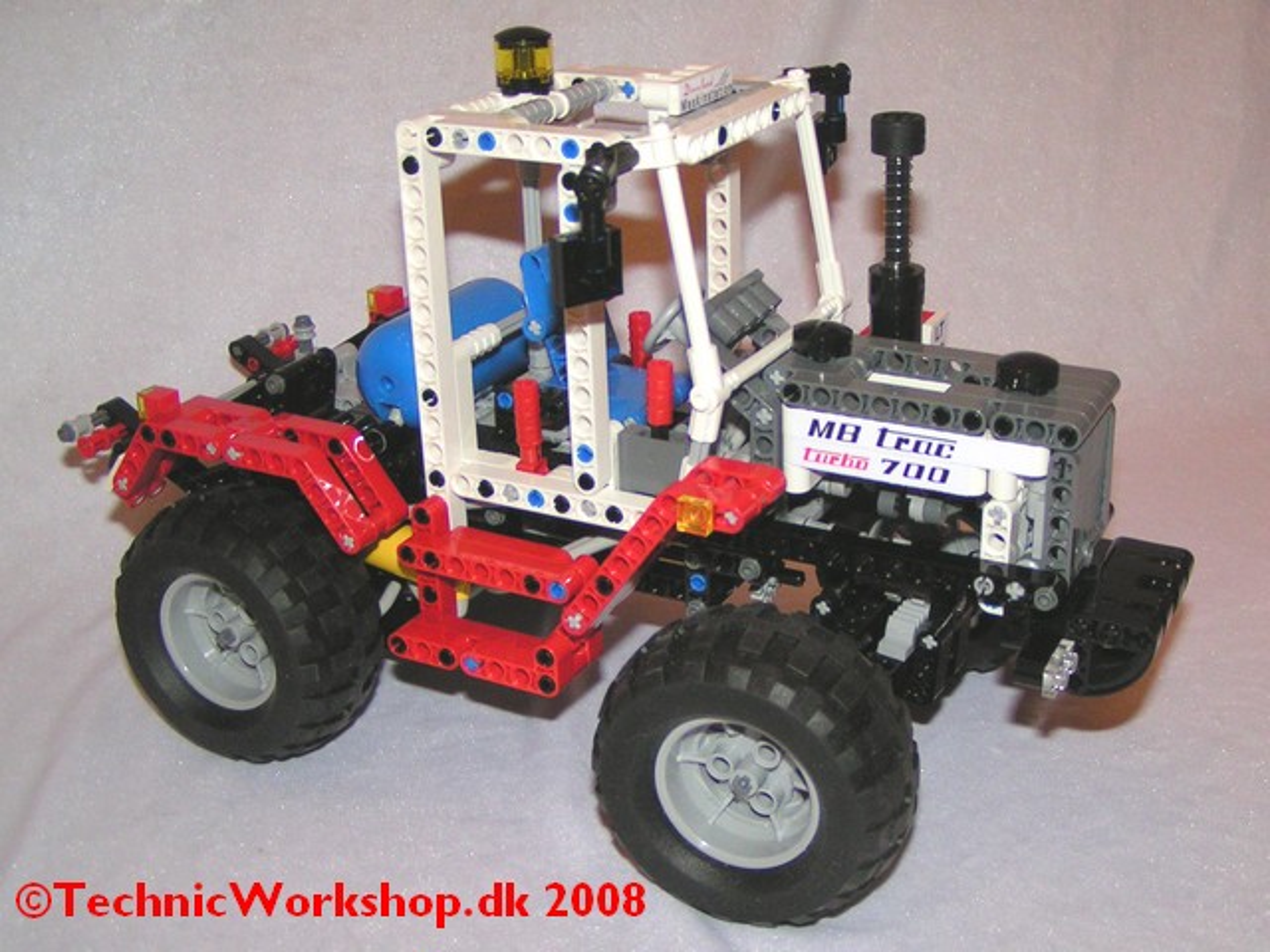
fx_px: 1394
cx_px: 635
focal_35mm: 38
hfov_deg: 49.0
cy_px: 476
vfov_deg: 37.7
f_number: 2.8
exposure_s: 1/40
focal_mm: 5.8
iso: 200
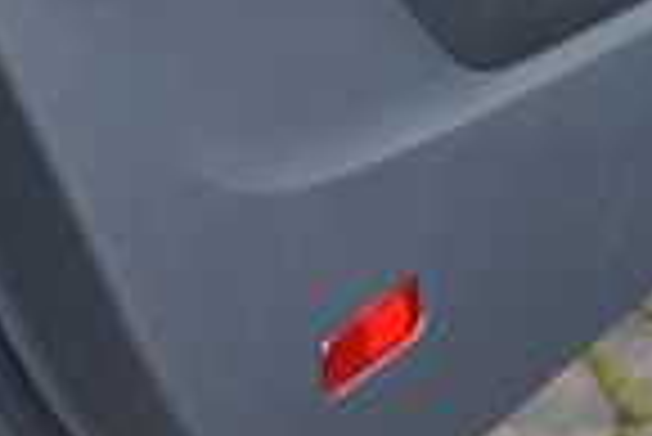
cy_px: -638
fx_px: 3064
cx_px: 814
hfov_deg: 11.9
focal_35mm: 169
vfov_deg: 7.6
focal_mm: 24
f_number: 5.6
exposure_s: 1/125
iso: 500
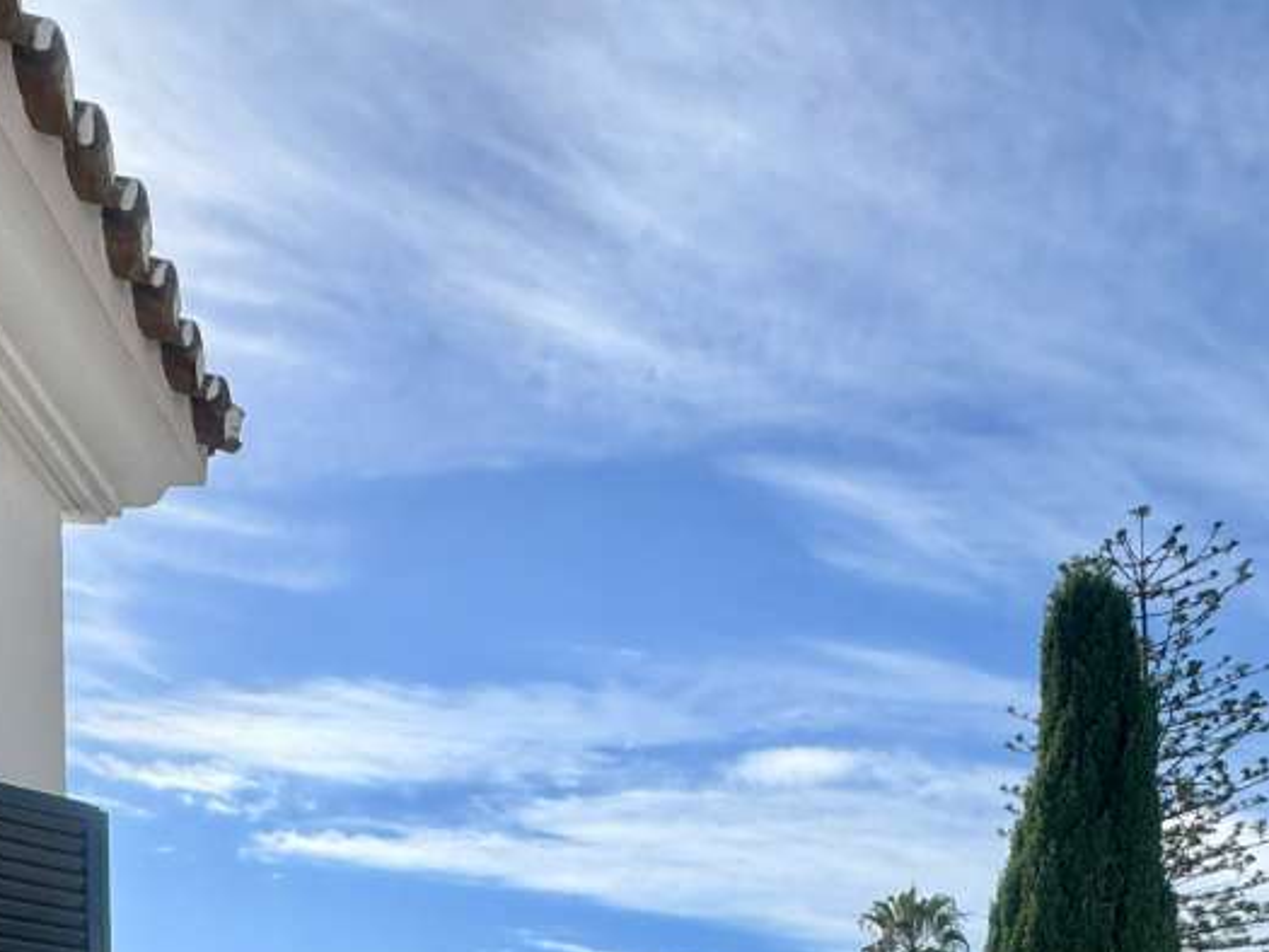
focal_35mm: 40
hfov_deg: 46.8
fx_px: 1467
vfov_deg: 28.8
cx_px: 616
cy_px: 1260
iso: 50
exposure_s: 1/2674
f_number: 2.2
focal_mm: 2.22
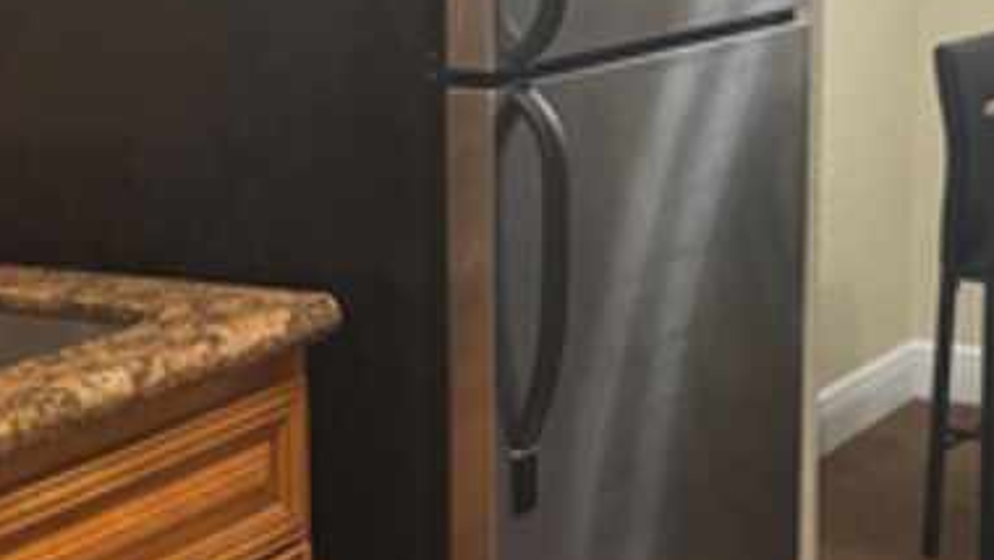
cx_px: 688
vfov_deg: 13.7
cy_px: 136
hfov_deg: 24.0
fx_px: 2320
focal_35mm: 88
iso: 500
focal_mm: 6.76
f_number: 1.78
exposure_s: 1/60
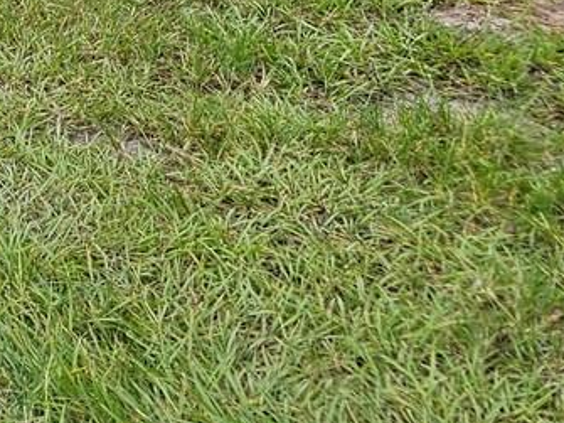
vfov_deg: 12.1
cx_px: -751
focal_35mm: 110
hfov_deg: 13.5
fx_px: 1792
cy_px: -401
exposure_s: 1/180
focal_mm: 6.3
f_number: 1.7
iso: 50
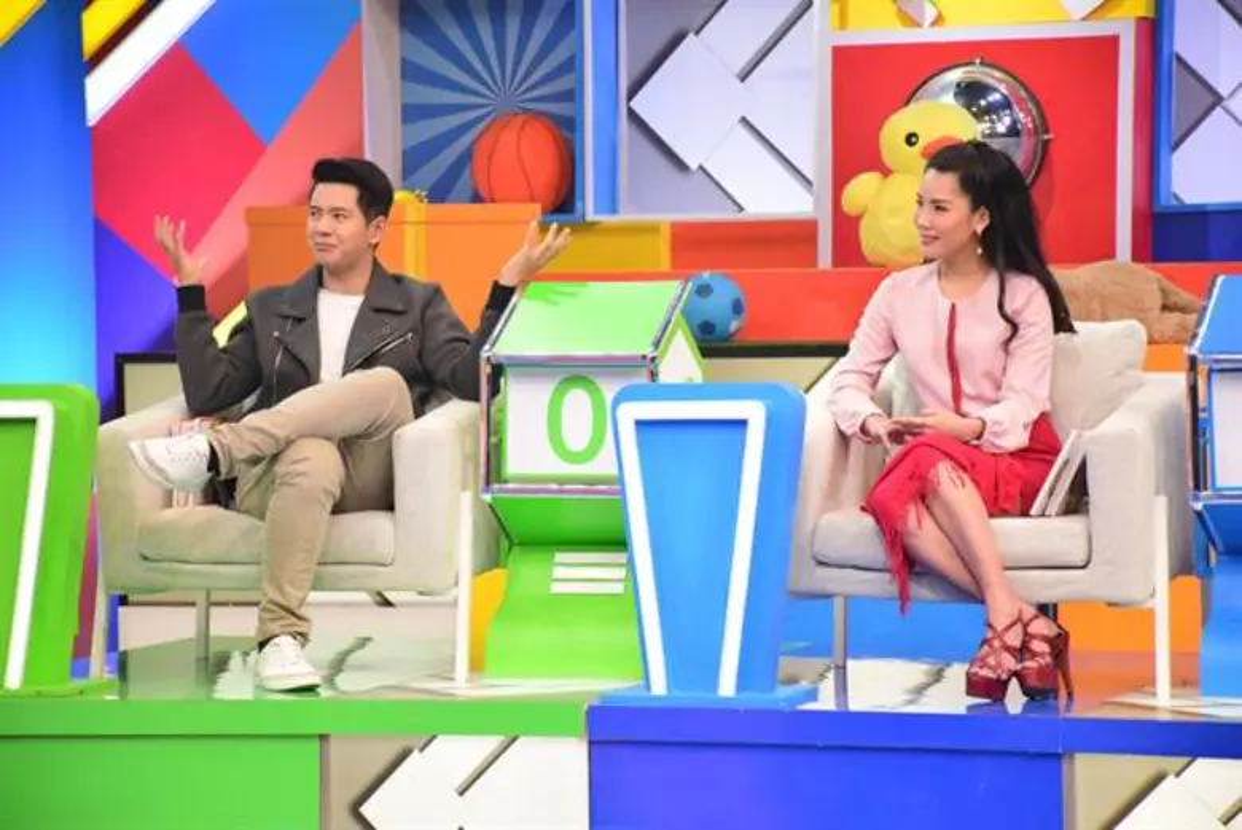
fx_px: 4919
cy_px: 415
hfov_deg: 14.4
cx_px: 621
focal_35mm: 142
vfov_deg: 9.6
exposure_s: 1/320
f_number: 5.3
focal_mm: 95
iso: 1600
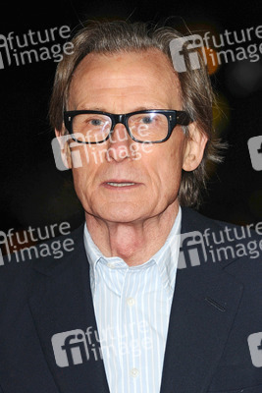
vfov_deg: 9.5
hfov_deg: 6.3
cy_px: 196
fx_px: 2372
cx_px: 131
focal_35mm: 218
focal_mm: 145
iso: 320
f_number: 4.5
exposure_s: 1/200
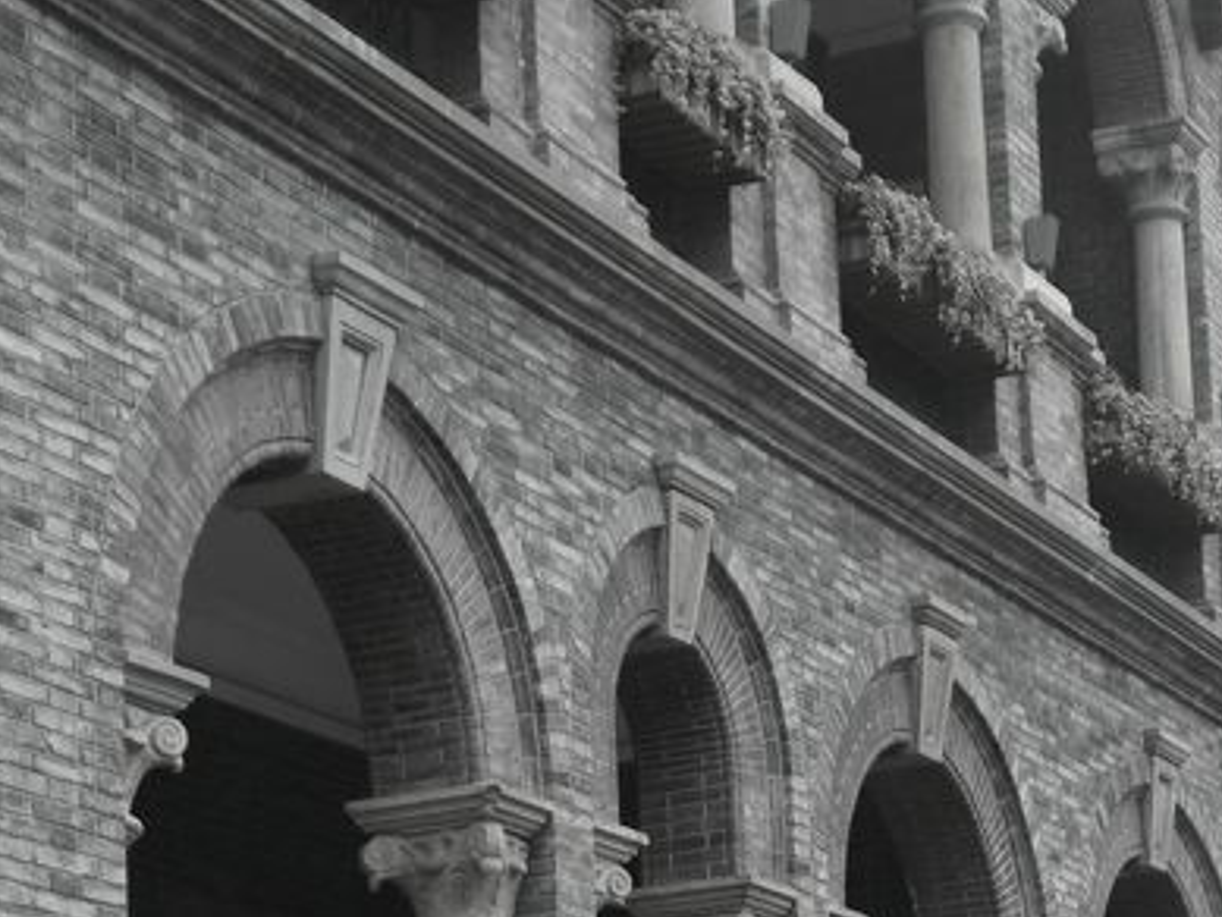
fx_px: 3814
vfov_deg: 13.5
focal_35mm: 108
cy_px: 952
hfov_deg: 18.0
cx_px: 980
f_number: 4.3
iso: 250
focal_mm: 21
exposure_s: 1/60
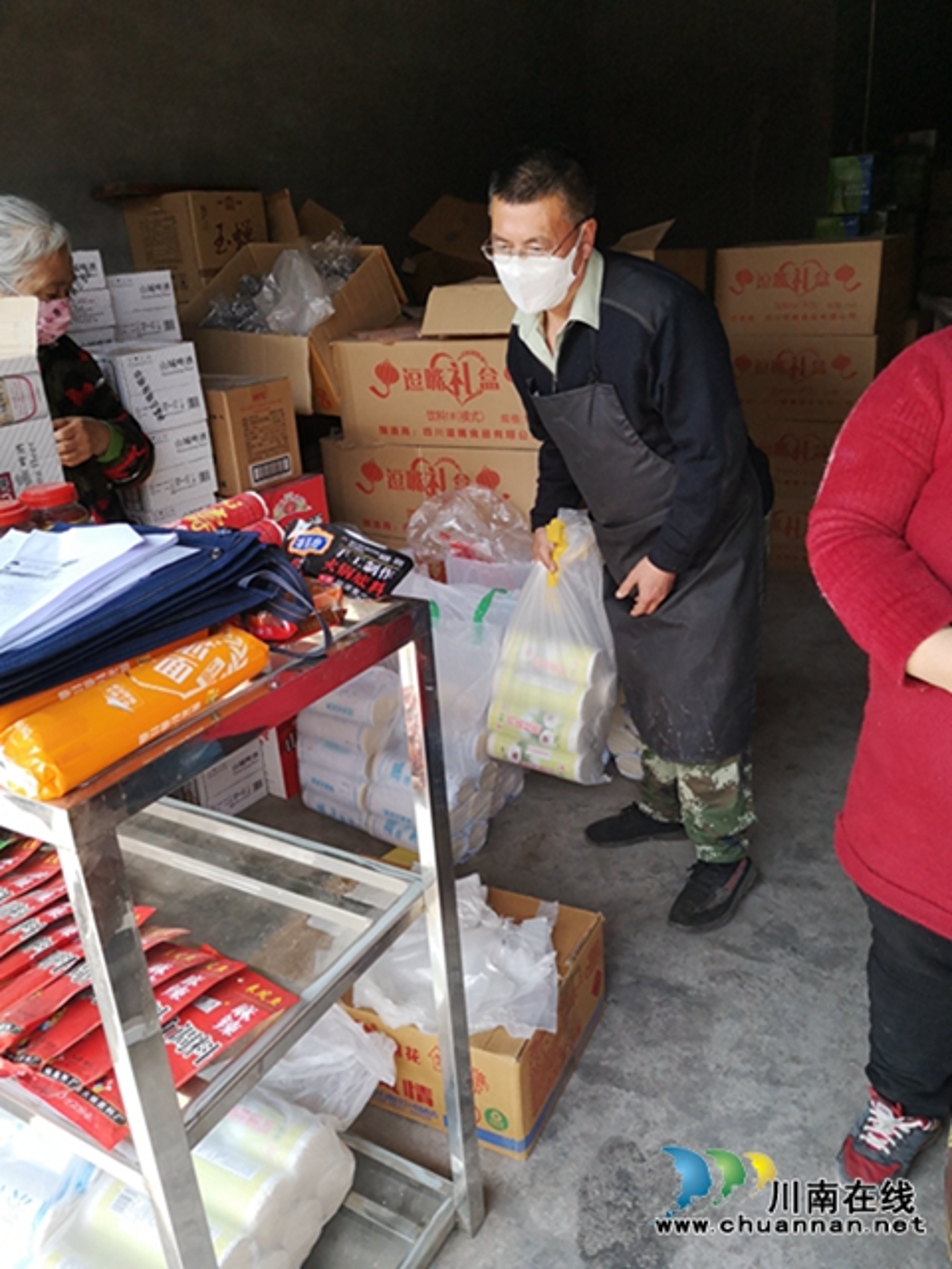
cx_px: 476
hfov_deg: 51.4
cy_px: 634
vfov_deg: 65.3
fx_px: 990
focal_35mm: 27
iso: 250
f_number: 1.8
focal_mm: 3.95
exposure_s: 1/900
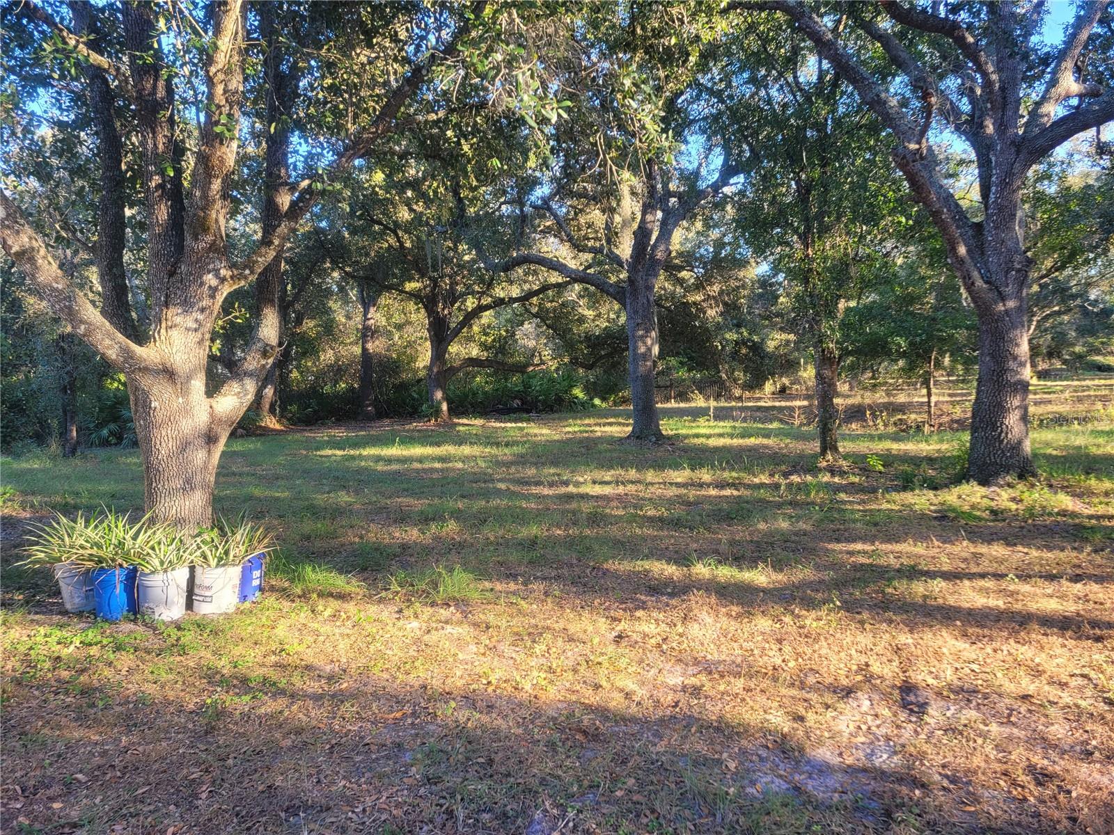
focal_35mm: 26
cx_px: 557
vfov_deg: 53.1
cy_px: 418
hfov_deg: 67.3
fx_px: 837
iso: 40
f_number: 1.8
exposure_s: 1/145
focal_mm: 5.4
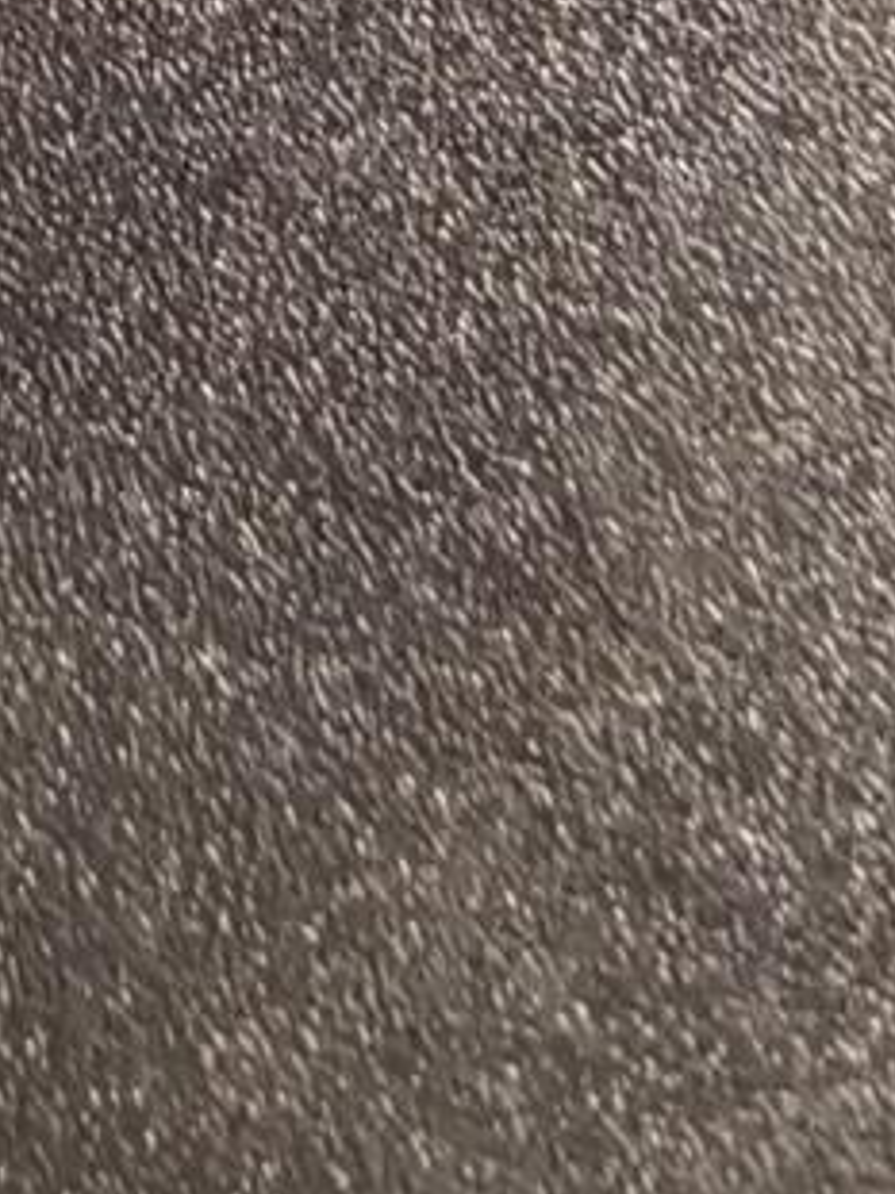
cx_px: -250
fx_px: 4588
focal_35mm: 133
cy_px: -1029
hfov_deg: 10.9
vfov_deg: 13.2
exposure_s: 1/100
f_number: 2
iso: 160
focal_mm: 2.32
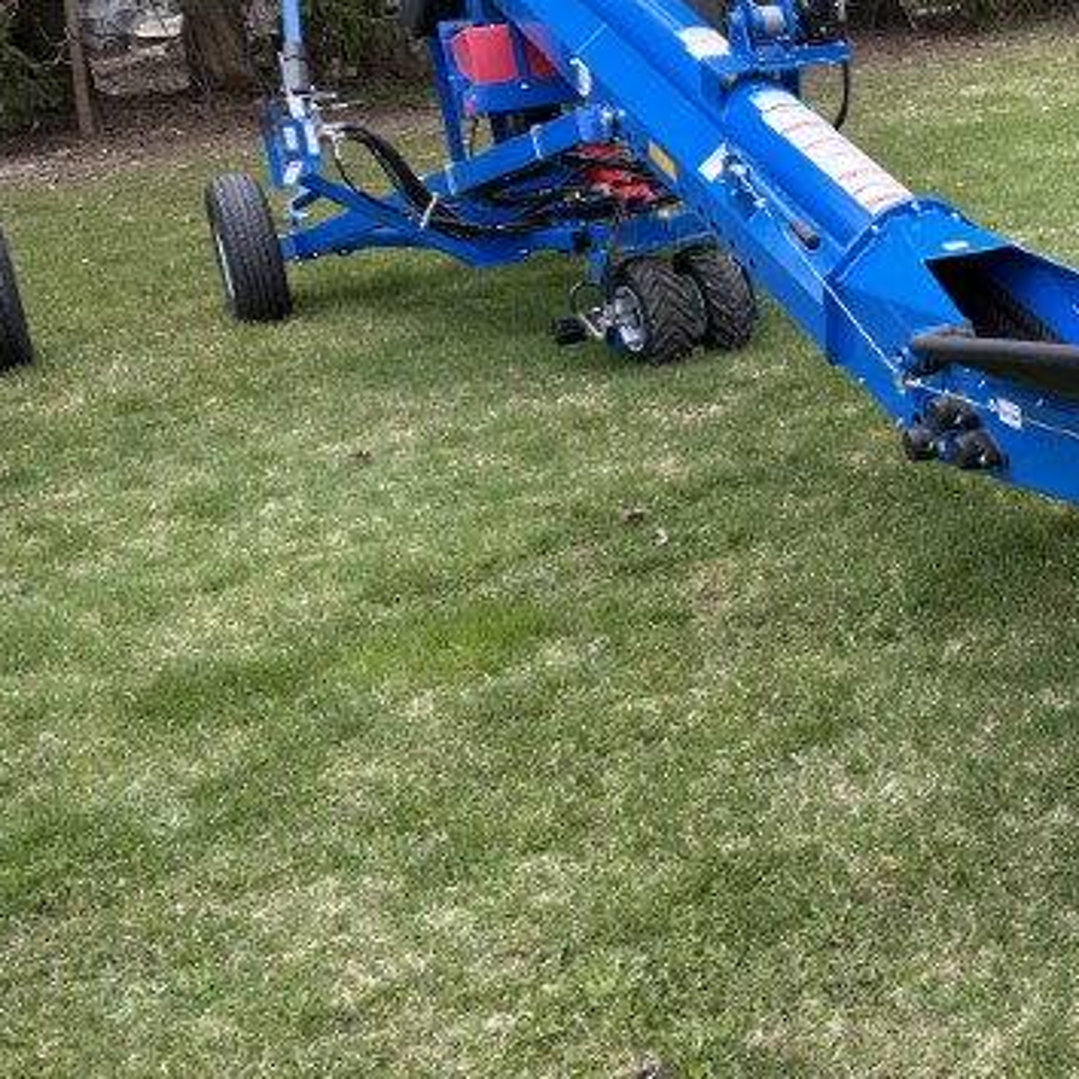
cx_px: 1207
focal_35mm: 52
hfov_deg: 29.4
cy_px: 402
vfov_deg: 32.6
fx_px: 1834
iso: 32
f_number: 1.5
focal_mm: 5.7
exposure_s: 1/137
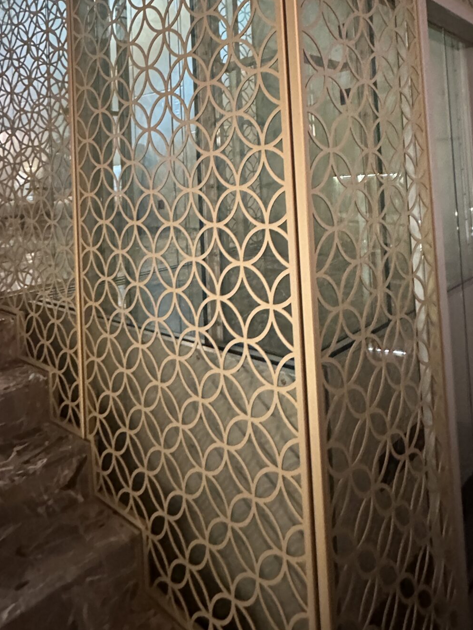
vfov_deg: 61.3
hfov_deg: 50.8
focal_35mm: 27
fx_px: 492
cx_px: 301
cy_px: 150
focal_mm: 2.22
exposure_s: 1/34
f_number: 2.2
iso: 1000
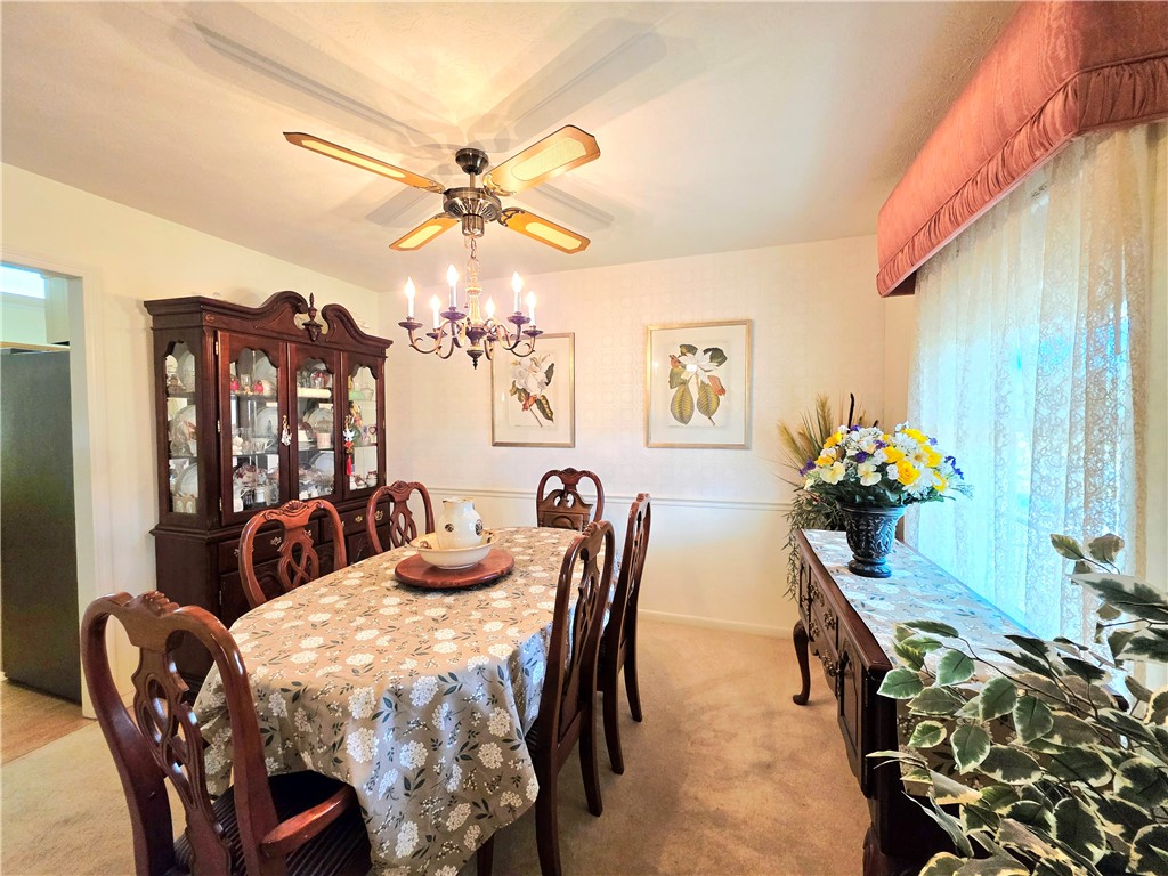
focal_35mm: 13
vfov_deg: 89.9
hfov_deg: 106.2
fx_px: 439
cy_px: 438
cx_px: 584
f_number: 1.9
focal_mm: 2.2
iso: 250
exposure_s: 1/120
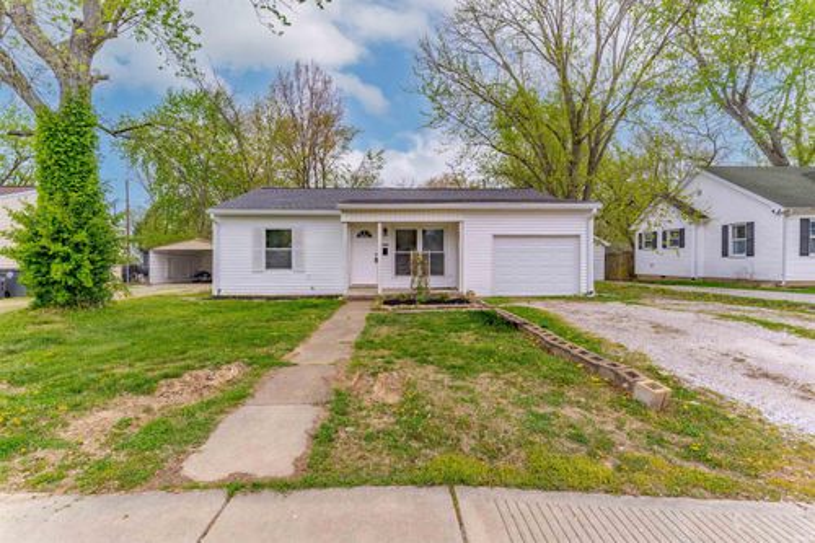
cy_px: 272
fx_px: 385
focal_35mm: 17
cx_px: 408
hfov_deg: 93.3
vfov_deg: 70.4
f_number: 8
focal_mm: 17
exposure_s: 1/1250
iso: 100
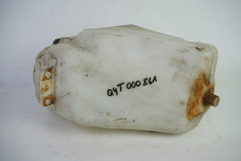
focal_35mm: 53
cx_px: 120
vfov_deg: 25.5
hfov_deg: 37.5
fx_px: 355
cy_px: 80
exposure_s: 1/160
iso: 200
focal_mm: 53
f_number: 8
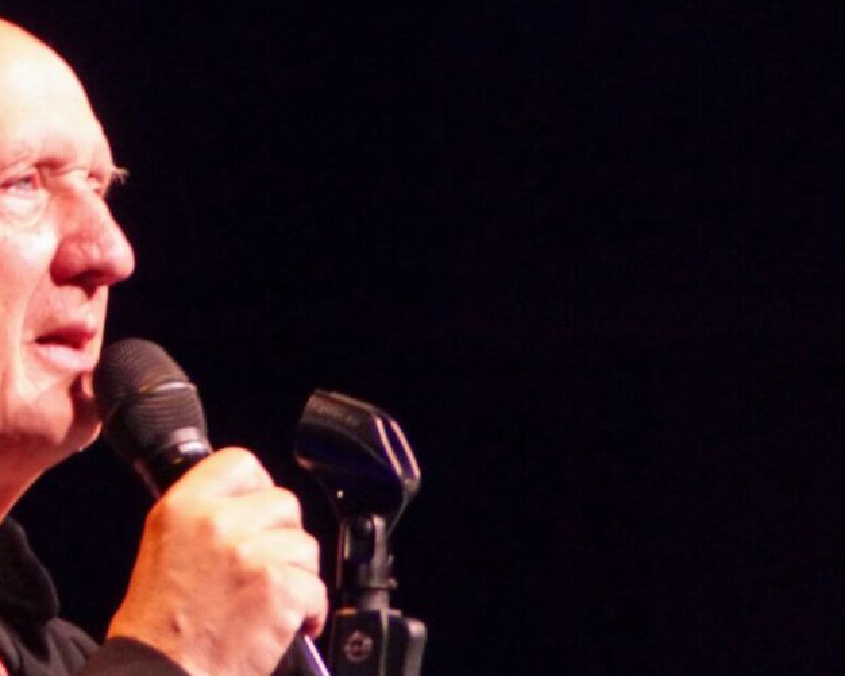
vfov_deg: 1.3
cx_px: 55
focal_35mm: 1197
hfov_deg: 1.6
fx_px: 29940
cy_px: 324
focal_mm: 108
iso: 400
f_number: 2.8
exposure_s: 1/40
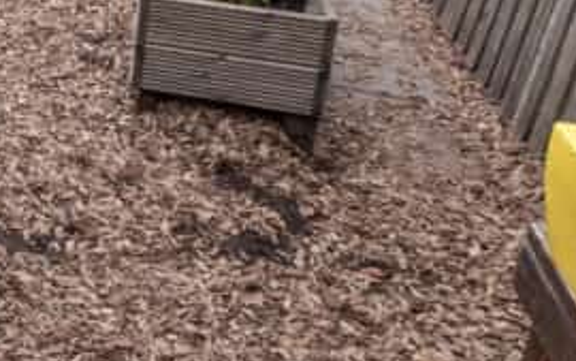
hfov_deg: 28.1
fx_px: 911
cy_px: -61
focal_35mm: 58
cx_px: -198
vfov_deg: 21.0
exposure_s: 1/80
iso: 320
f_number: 5.6
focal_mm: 10
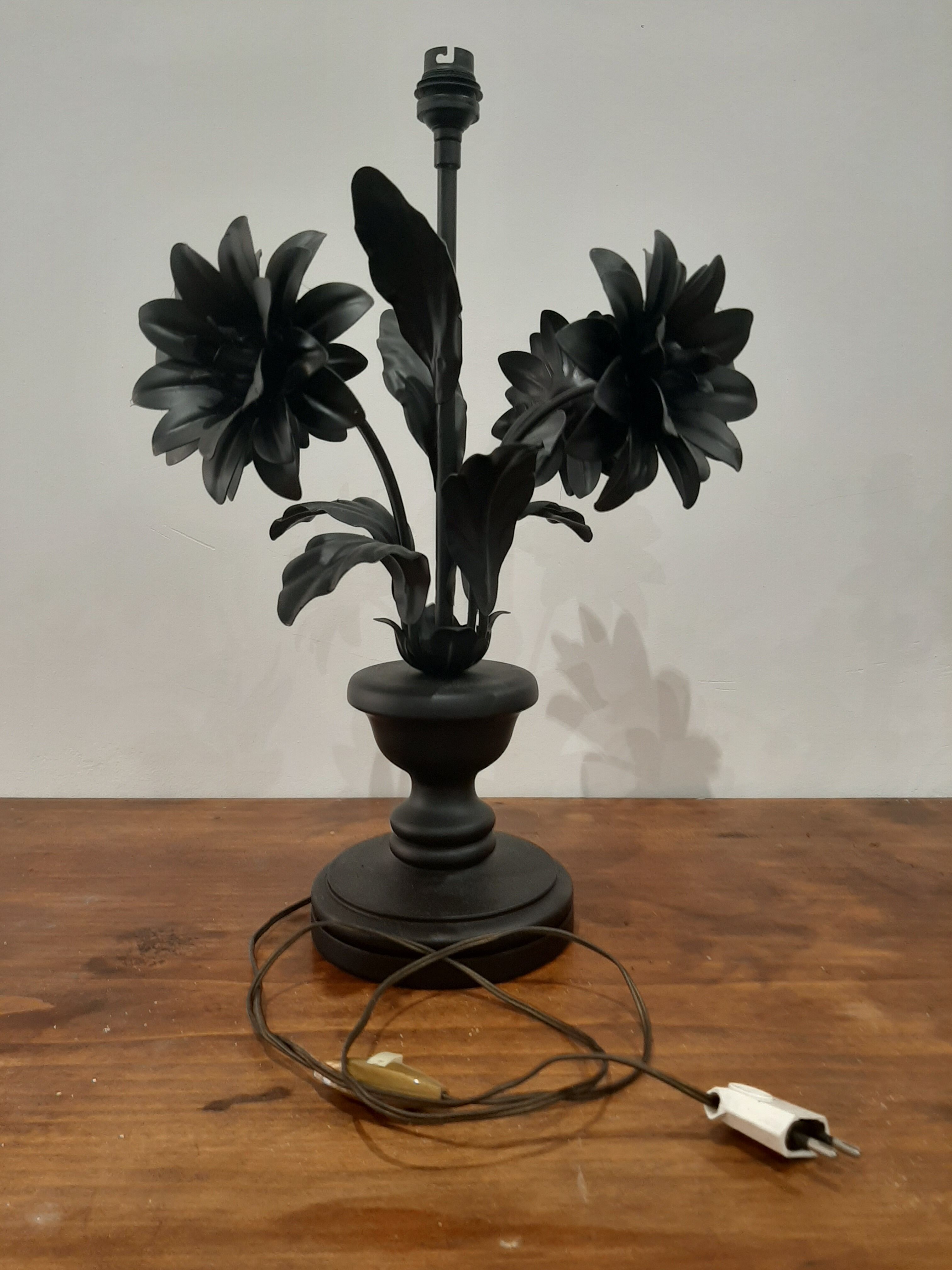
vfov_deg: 67.3
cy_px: 635
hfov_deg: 53.1
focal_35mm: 26
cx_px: 476
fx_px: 953
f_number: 1.7
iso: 100
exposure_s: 1/50
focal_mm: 3.93
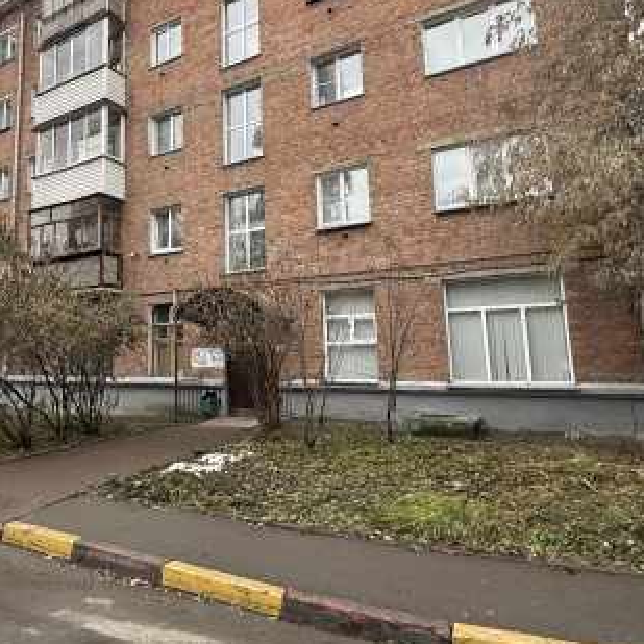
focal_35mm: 25
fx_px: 526
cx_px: 215
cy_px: 277
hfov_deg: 61.4
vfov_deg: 62.7
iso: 50
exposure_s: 1/160
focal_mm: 2.22
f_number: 2.2
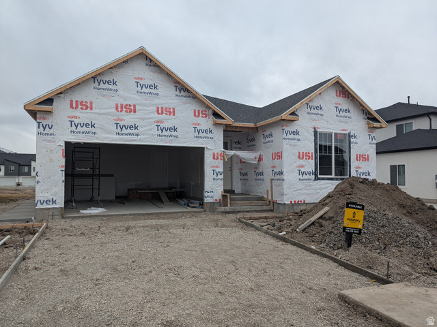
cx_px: 218
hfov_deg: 71.6
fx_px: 303
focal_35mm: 24
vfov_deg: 56.8
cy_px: 164
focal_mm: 6.81
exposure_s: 1/470
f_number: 1.85
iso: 40
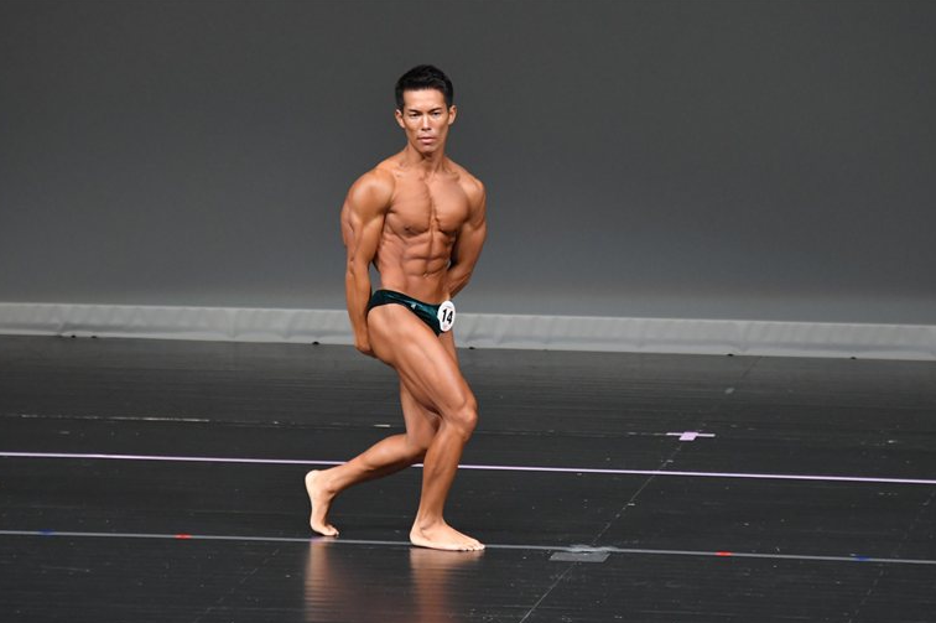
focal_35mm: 323
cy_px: 313
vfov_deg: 4.2
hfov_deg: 6.4
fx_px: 8392
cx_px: 467
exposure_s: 1/400
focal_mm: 210
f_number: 5.6
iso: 4000
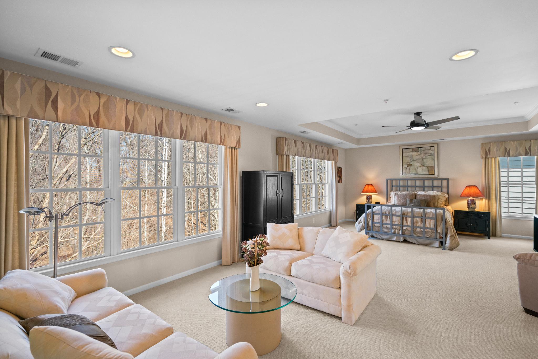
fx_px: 239
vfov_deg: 73.8
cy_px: 180
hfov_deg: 96.7
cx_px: 269
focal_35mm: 16
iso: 800
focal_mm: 16
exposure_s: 1/13
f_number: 4
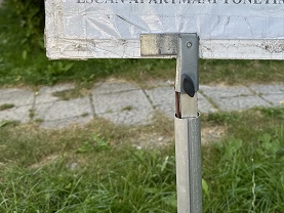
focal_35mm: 52
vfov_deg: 27.0
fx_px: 427
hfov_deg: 36.3
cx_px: 198
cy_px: 18
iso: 80
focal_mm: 6.86
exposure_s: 1/680
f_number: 1.78
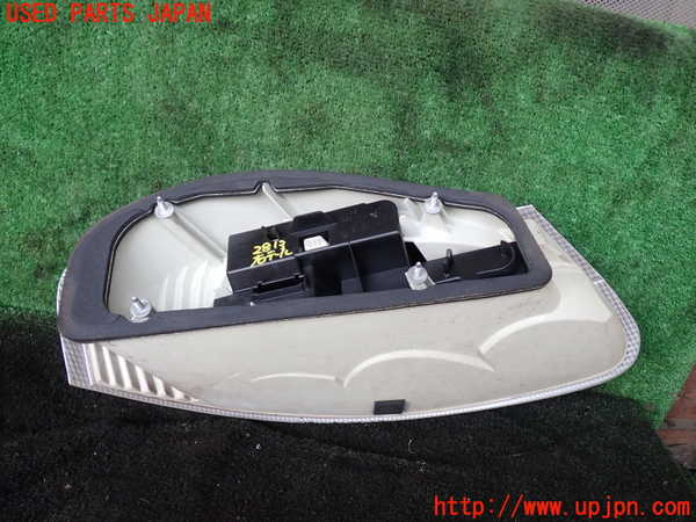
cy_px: 261
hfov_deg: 60.0
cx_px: 348
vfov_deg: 46.8
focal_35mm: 30
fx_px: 603
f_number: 2.3
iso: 160
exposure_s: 1/60
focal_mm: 5.4
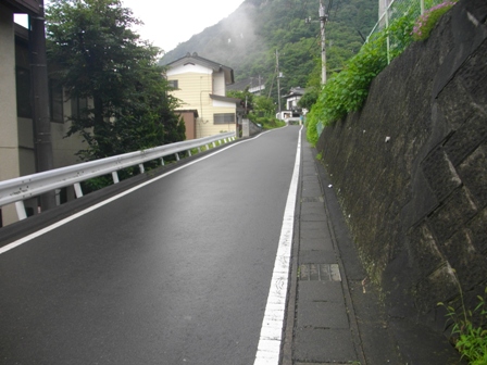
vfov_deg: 44.2
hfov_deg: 56.8
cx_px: 244
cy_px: 182
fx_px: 450
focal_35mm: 32
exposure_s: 1/125
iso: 100
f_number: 2.9
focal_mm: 5.7
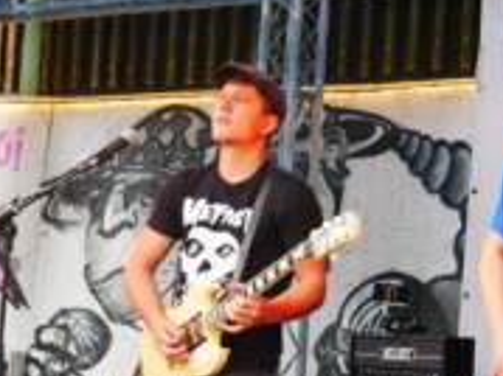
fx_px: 1626
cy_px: 293
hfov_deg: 16.9
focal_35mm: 112
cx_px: 576
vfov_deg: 13.2
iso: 400
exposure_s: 1/10
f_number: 5.5
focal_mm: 20
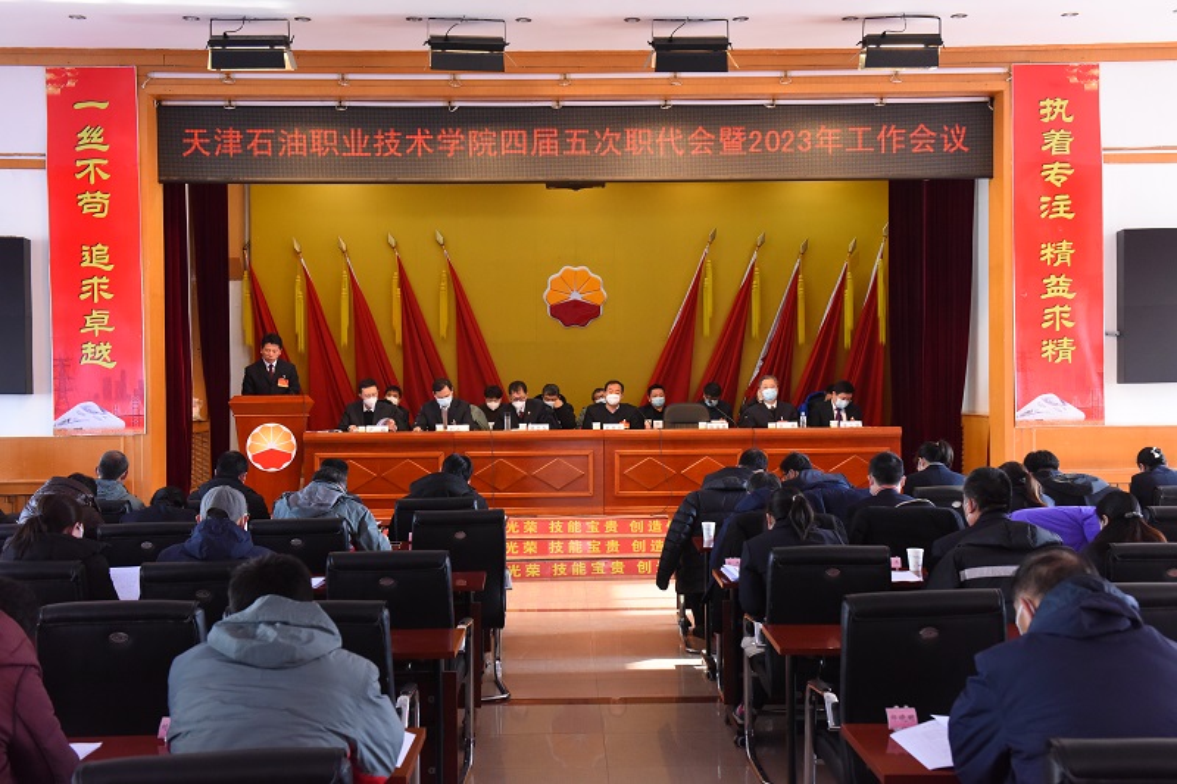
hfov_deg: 44.5
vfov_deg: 30.5
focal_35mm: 44
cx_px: 588
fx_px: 1438
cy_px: 392
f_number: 6.3
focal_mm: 44
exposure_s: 1/80
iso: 4000
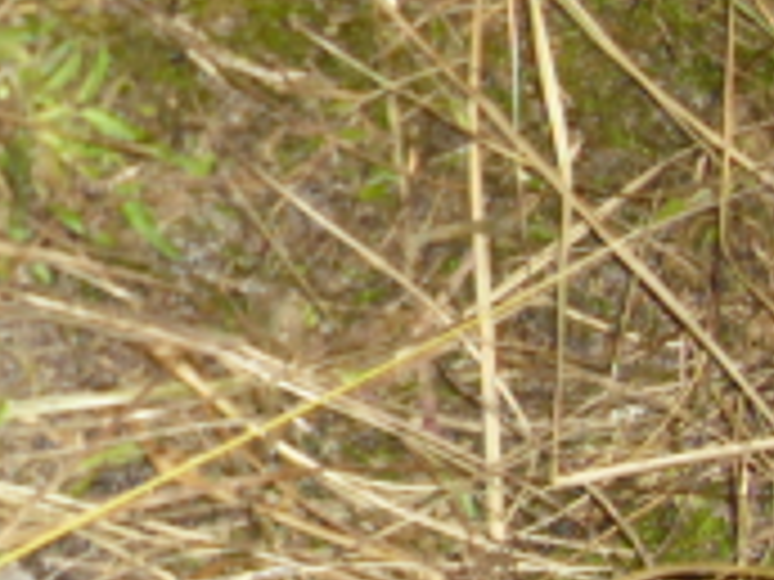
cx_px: -414
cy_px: 40
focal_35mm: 141
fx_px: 3153
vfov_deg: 10.5
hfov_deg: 13.2
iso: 100
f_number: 2.8
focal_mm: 6.2
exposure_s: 1/60
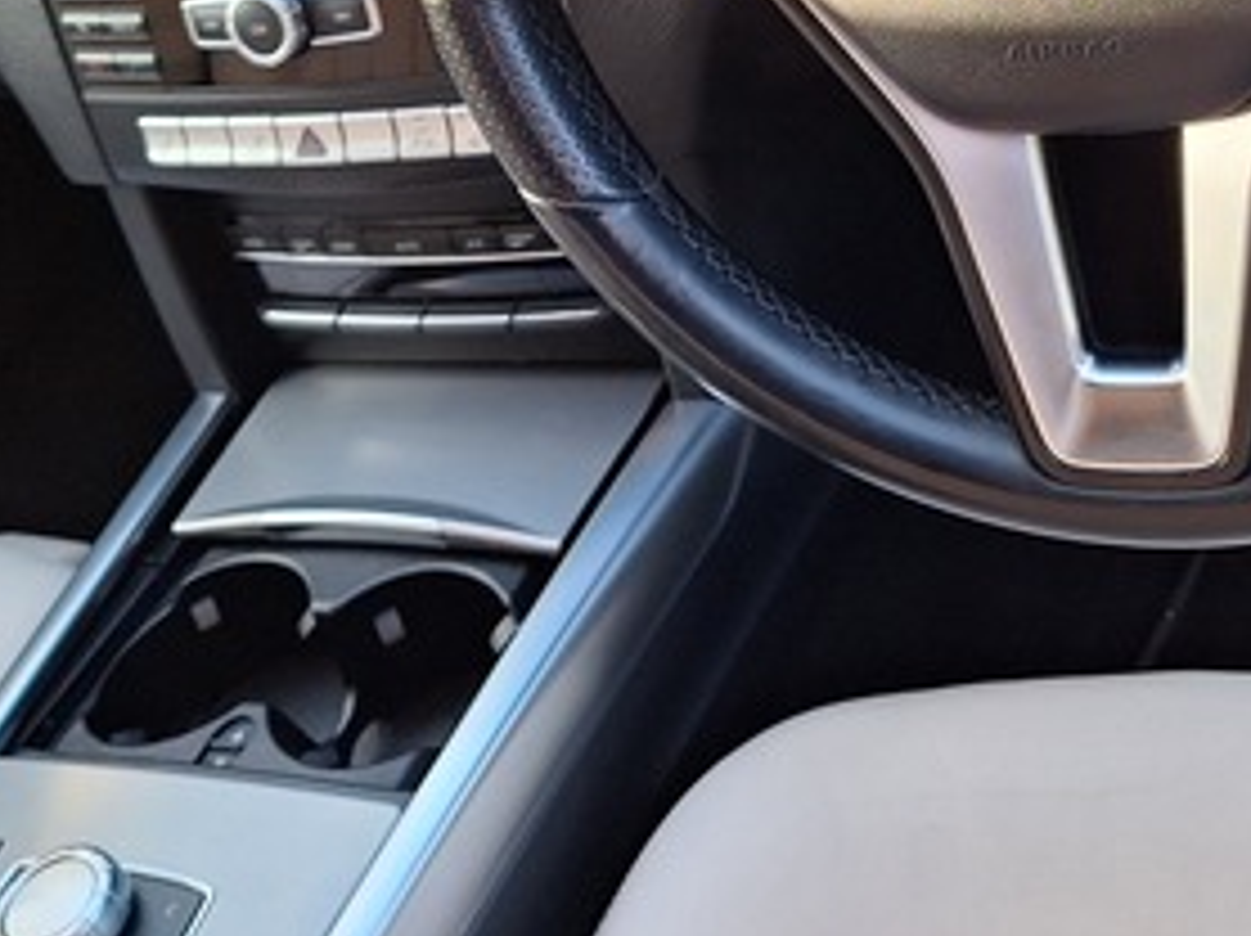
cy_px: -135
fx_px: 1914
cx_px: 900
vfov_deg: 25.2
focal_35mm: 53
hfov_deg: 35.6
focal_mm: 5.54
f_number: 1.8
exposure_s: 1/100
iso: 64
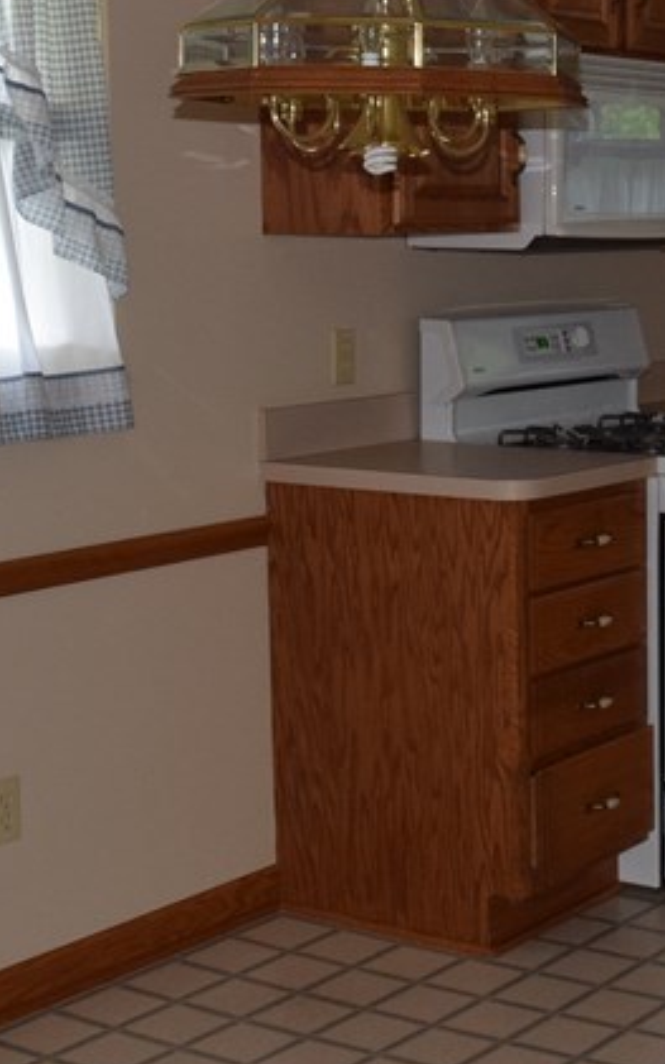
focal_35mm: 71
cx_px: 779
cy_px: 389
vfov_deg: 28.9
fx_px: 2060
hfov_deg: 17.6
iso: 800
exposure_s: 1/100
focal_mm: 18
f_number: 5
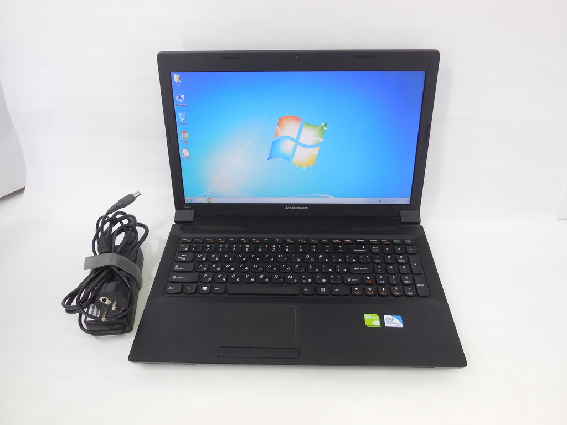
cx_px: 284
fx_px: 409
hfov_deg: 69.4
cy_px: 212
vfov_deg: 54.9
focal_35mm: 25
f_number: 3.1
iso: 125
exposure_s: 1/30
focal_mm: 4.5
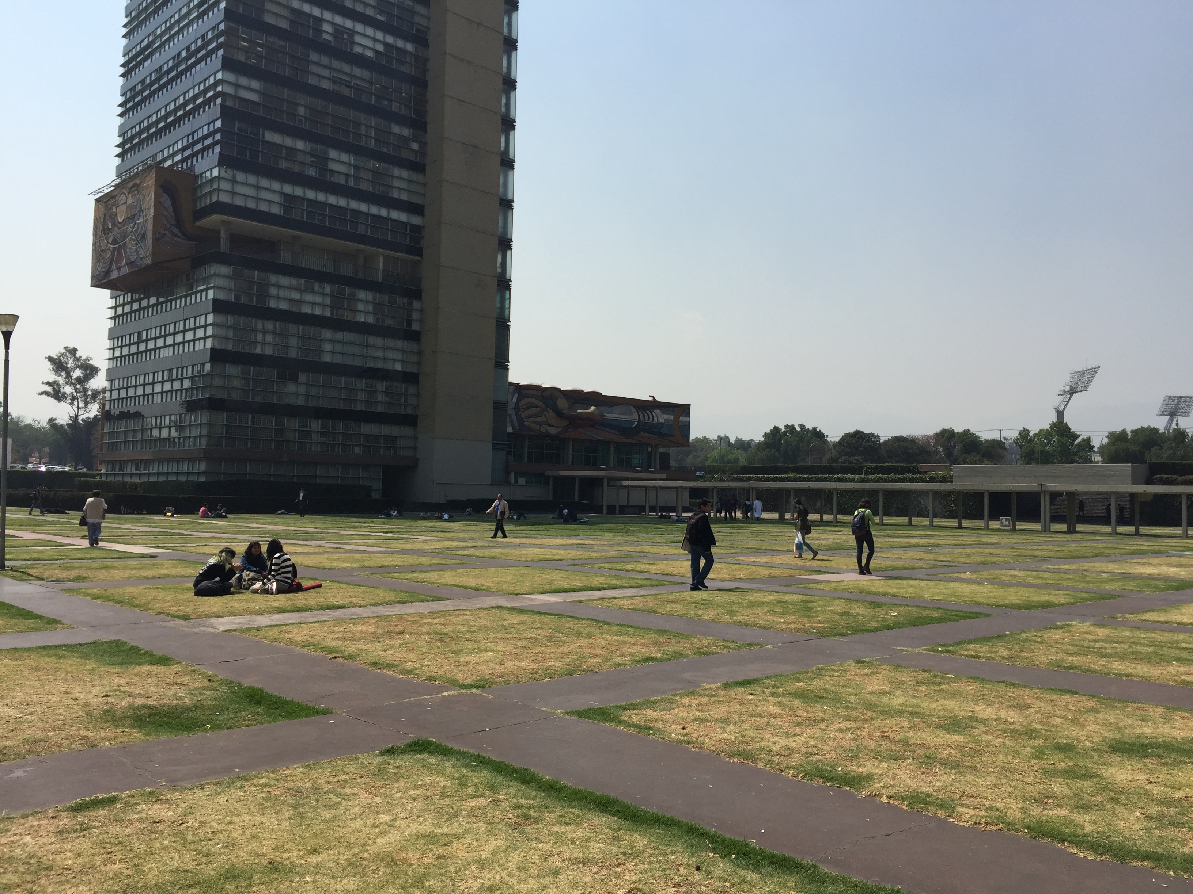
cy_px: 447
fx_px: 999
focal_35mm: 29
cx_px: 596
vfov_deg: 48.2
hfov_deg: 61.7
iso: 32
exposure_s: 1/2825
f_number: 2.2
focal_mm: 4.15
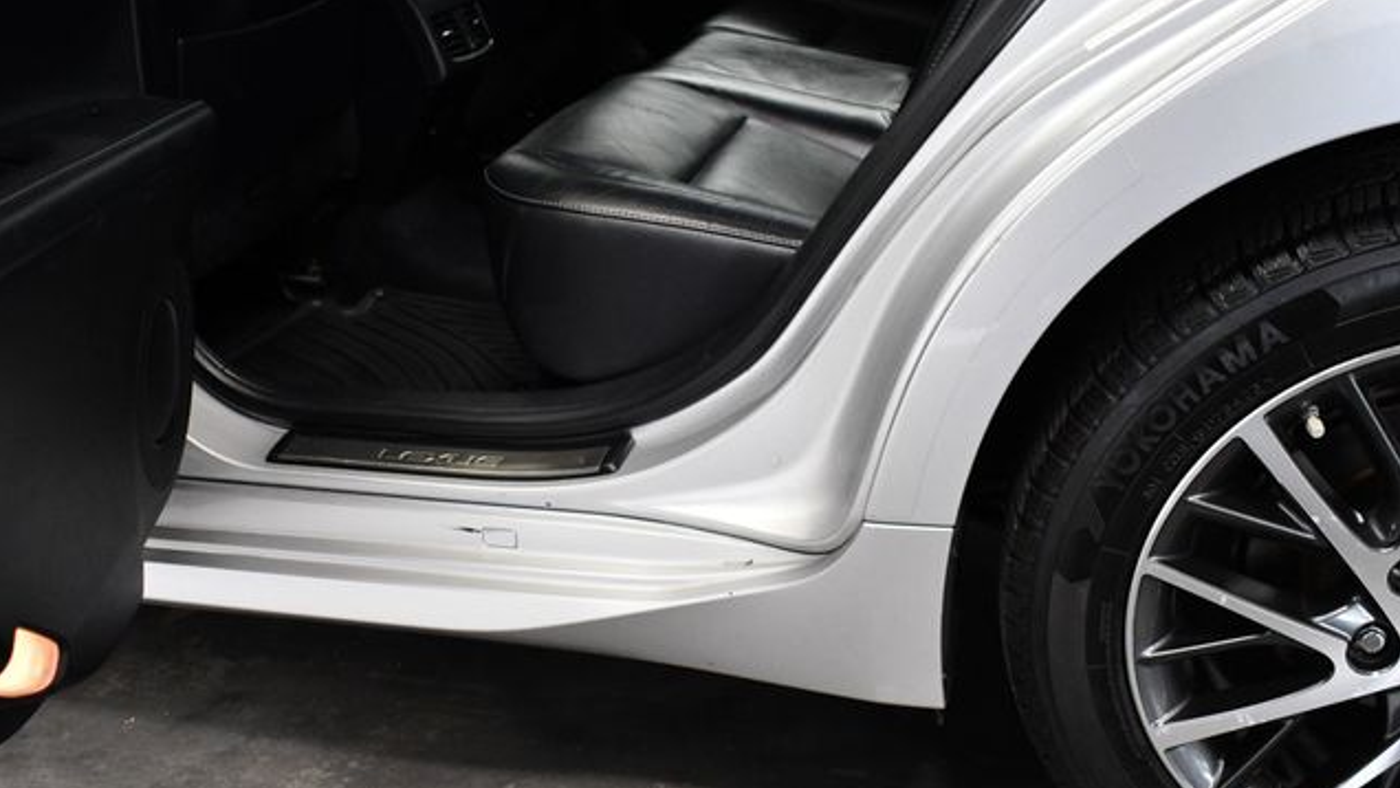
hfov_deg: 52.8
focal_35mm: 38
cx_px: 700
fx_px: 1411
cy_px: 464
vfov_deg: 31.1
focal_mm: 18
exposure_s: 1/125
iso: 1800
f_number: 3.5
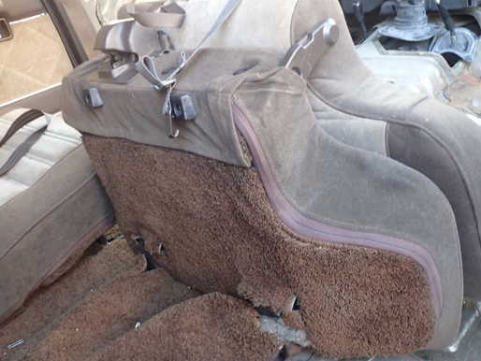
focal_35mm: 35
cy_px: 174
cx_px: 273
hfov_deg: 52.4
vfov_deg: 40.7
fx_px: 487
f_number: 2.3
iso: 200
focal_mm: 5.4
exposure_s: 1/30
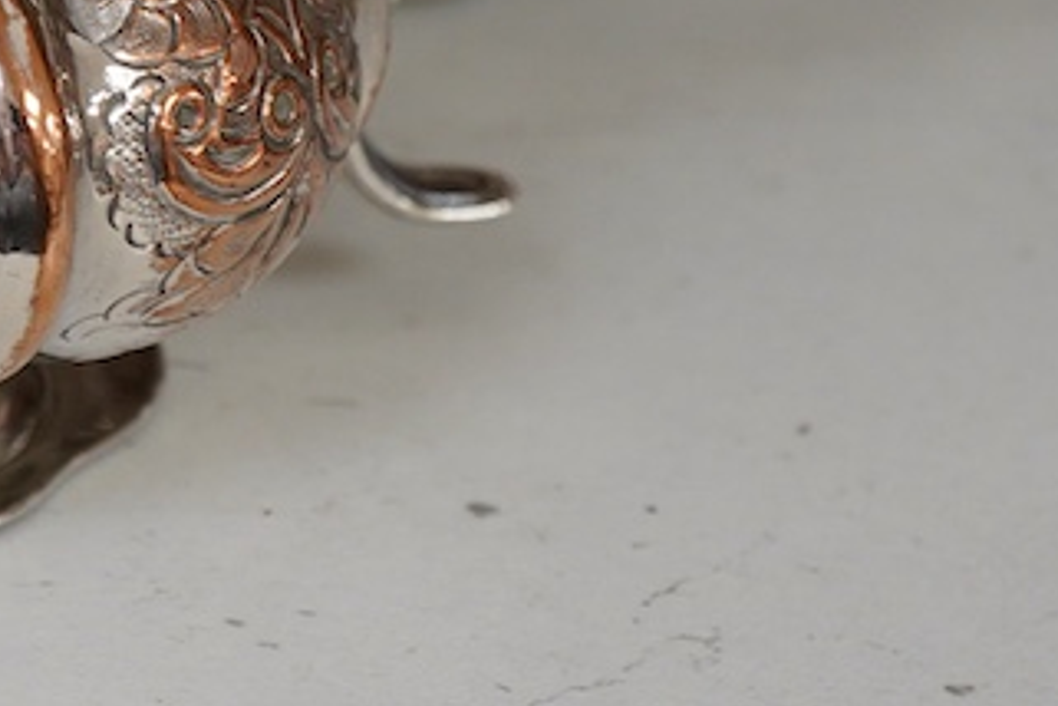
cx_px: 33
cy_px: -40
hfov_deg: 16.0
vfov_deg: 10.8
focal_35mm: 126
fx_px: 3703
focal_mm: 30
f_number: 9
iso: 1250
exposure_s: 1/125
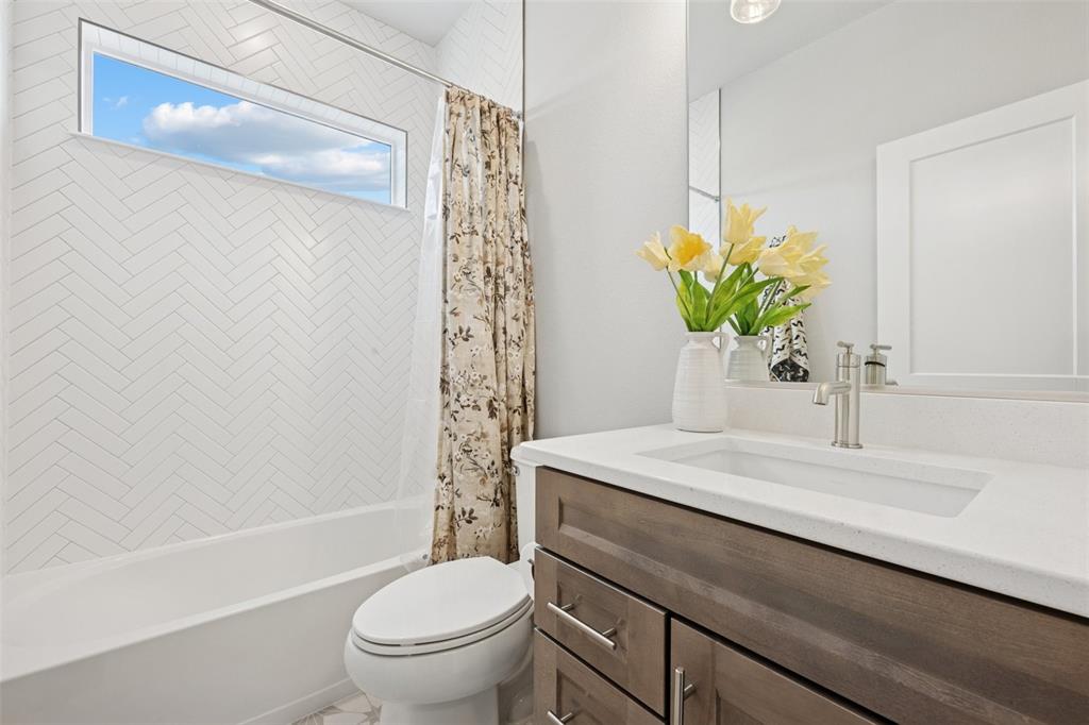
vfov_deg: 77.3
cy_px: 362
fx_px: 454
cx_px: 544
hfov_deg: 100.4
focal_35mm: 15
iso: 100
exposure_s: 1/15
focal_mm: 15
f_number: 11
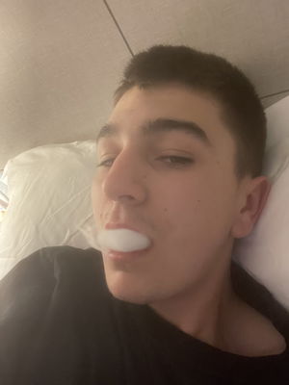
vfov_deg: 60.0
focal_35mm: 30
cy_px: 192
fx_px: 334
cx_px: 144
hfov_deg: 46.8
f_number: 2.2
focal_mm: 2.71
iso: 640
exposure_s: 1/17
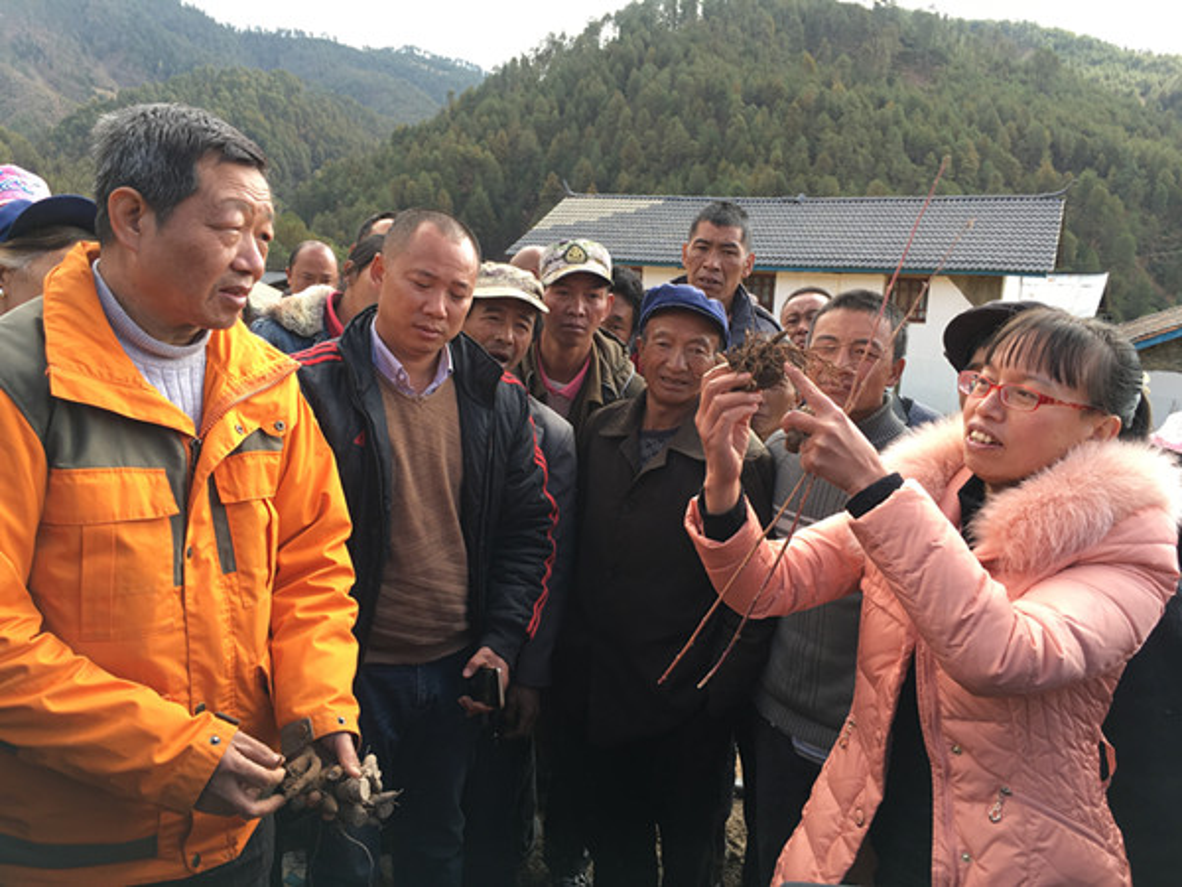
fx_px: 990
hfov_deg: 61.7
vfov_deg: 48.2
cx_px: 591
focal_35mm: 29
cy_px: 444
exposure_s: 1/191
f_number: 2.2
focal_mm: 4.15
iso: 25
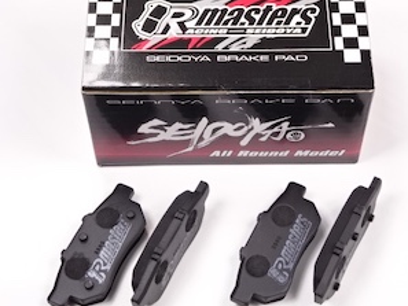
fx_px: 920
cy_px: 140
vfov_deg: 18.9
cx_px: 231
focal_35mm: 78
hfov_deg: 25.0
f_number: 4.5
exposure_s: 1/60
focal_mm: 9.87
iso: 200
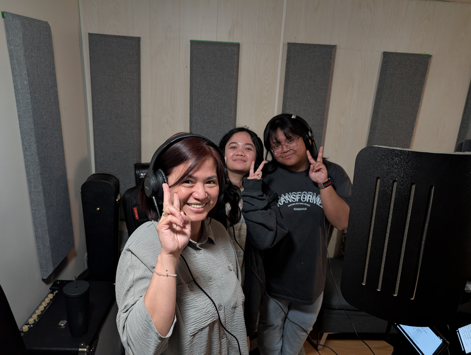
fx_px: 327
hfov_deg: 71.5
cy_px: 178
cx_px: 236
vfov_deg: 56.9
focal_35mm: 24
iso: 153
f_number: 1.68
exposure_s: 1/51.5
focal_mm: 6.9
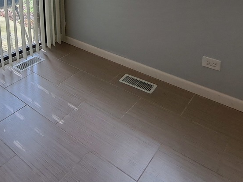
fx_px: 239
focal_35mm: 34
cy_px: -26
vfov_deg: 34.9
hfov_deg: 52.9
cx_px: 80
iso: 50
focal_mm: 1.74
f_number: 2.2
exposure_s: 1/116
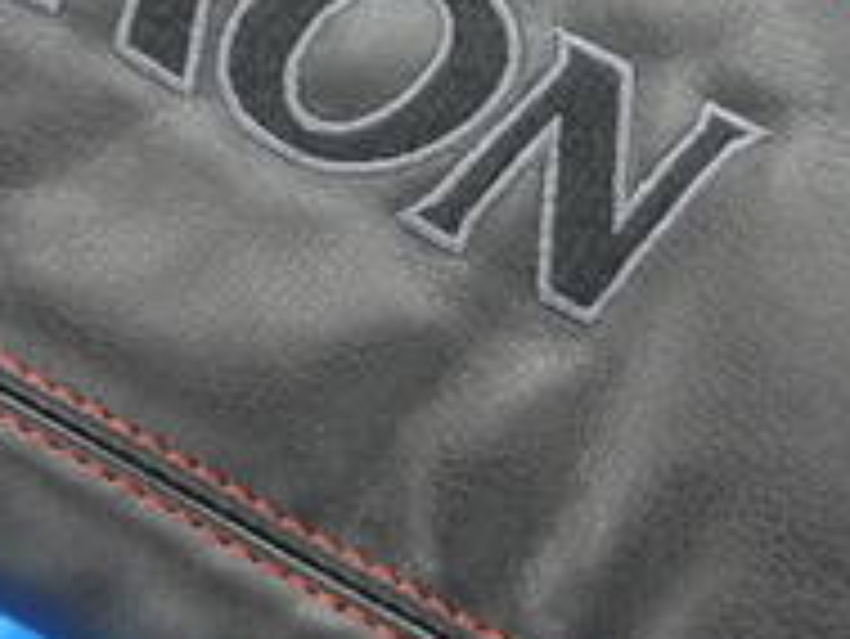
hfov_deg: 12.7
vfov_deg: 9.5
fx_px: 3833
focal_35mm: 156
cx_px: 468
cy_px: 126
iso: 800
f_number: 4.4
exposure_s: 1/80
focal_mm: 23
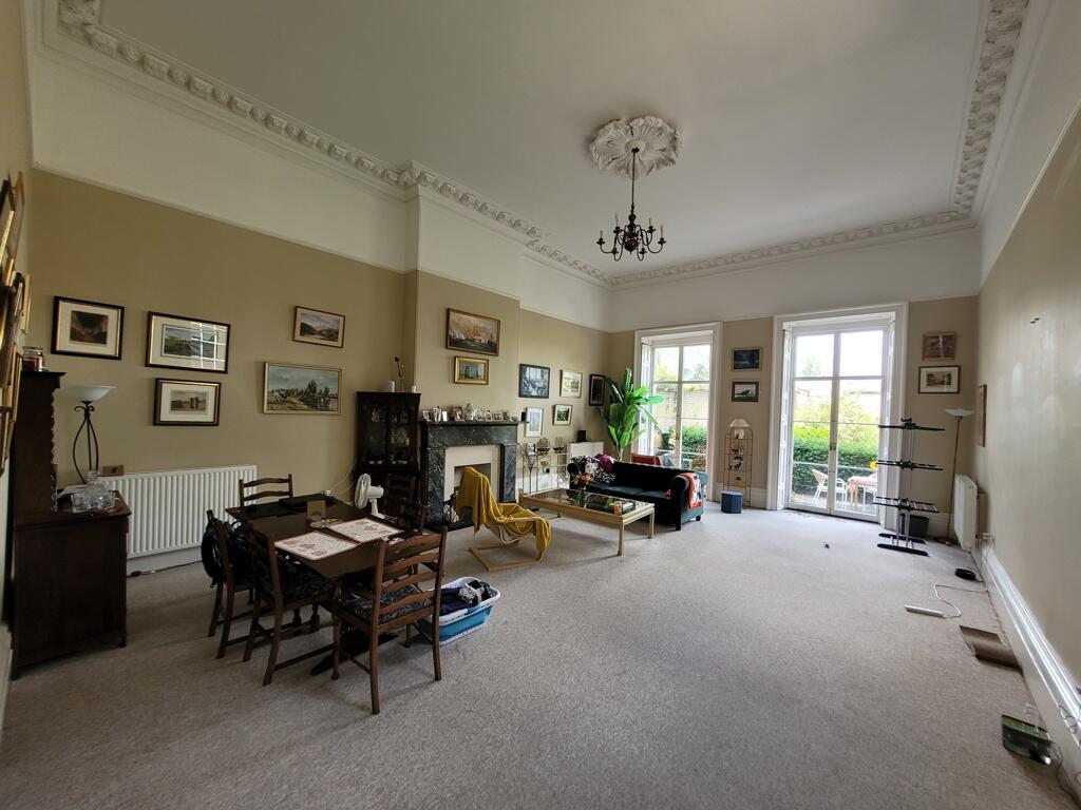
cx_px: 540
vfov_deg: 89.9
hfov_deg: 106.2
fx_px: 406
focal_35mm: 13
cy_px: 405
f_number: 2.2
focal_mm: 1.74
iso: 64
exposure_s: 1/50
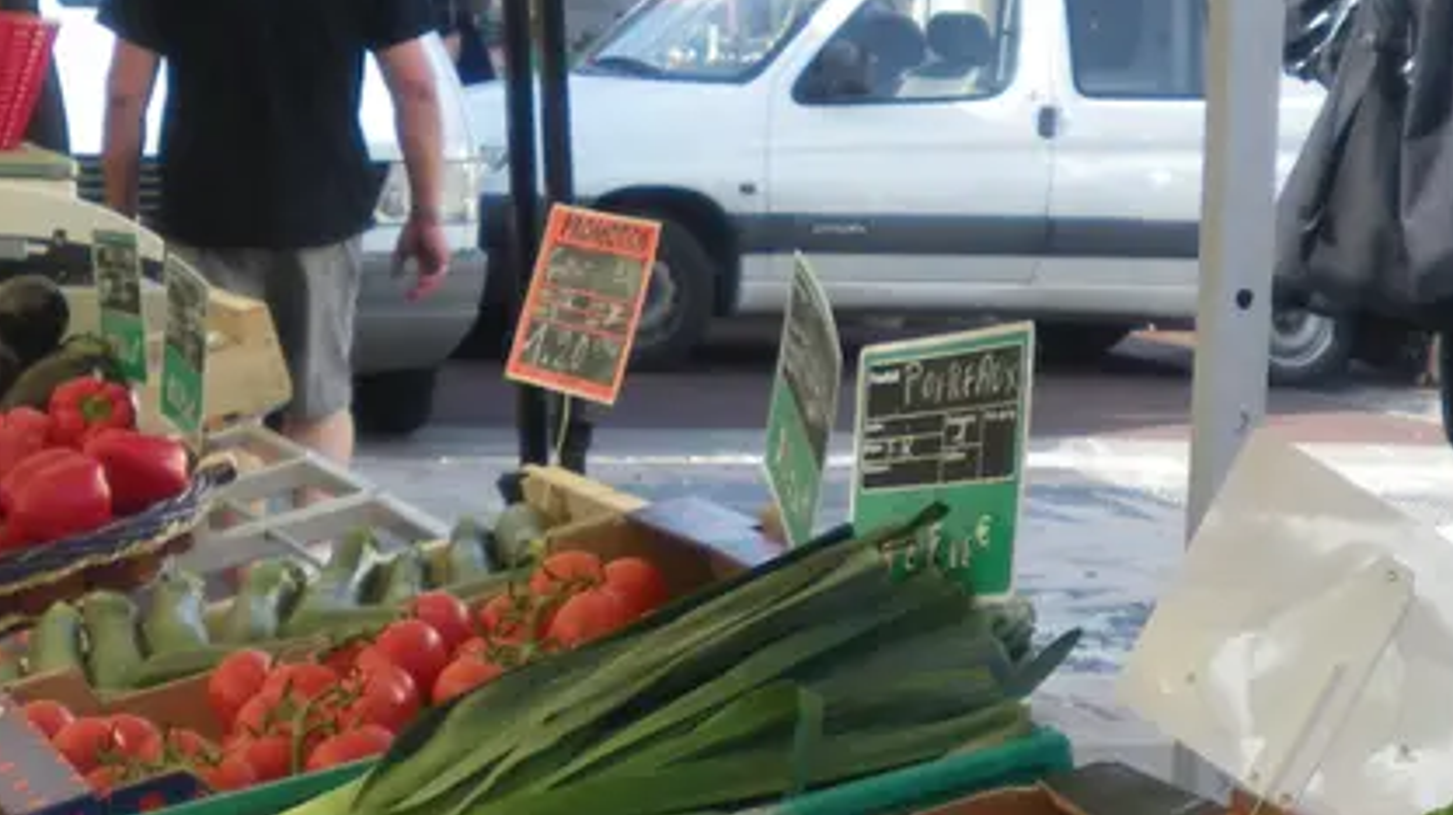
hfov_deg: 18.3
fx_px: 4351
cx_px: -139
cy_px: 1020
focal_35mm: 113
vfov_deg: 10.5
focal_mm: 6.3
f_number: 3.5
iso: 64
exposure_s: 1/125
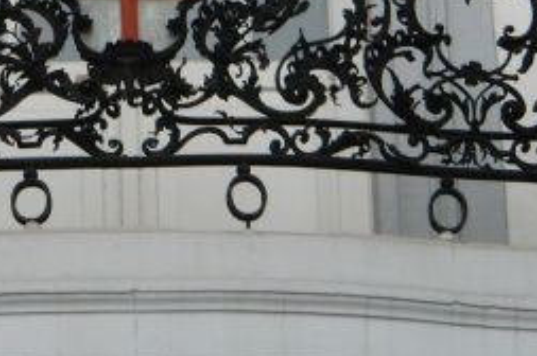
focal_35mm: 293
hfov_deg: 7.0
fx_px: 4365
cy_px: -51
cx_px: 121
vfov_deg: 4.7
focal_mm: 16
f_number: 4.8
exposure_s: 1/80
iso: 160
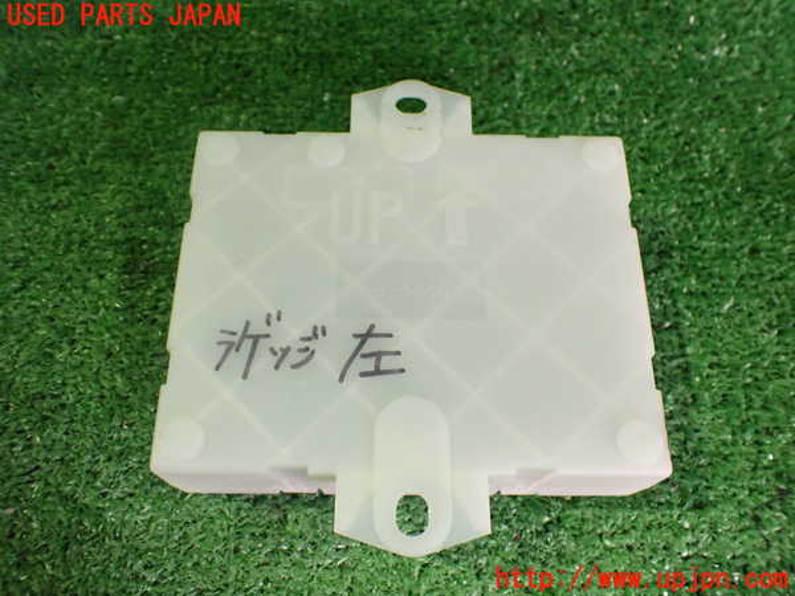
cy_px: 298
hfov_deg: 60.0
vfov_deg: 46.8
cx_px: 398
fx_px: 689
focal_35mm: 30
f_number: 2.3
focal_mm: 5.4
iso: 800
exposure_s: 1/60
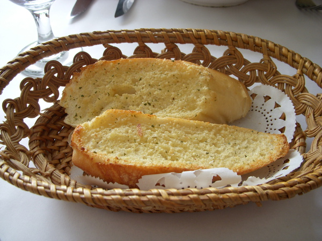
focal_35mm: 38
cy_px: 120
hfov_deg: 49.0
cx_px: 161
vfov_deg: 37.7
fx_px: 353
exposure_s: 1/50
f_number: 3.3
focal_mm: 6.3
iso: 100
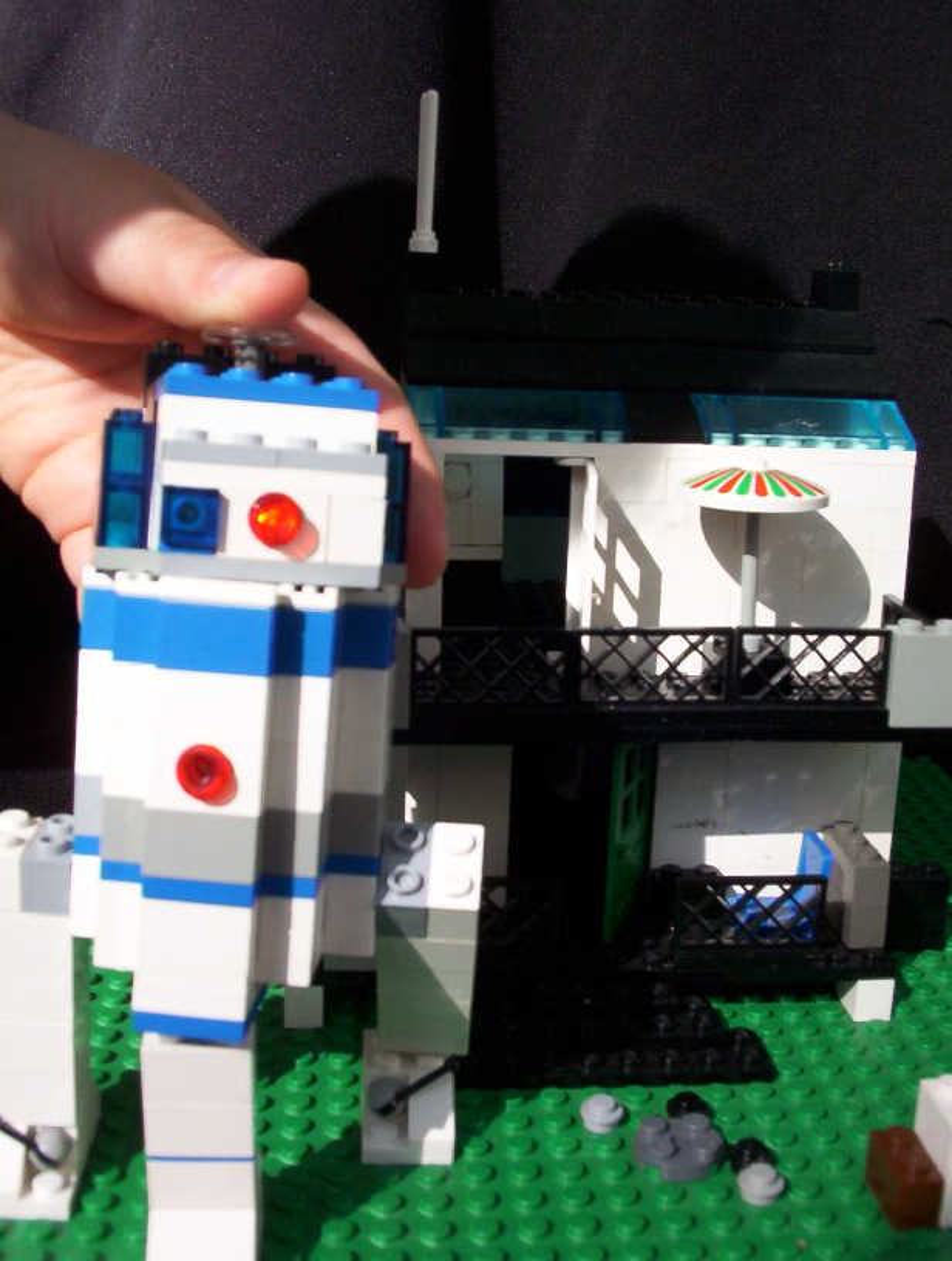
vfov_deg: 47.8
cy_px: 630
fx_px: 1424
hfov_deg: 37.0
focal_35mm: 39
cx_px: 476
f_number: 4.5
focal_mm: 6
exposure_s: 1/160
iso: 100
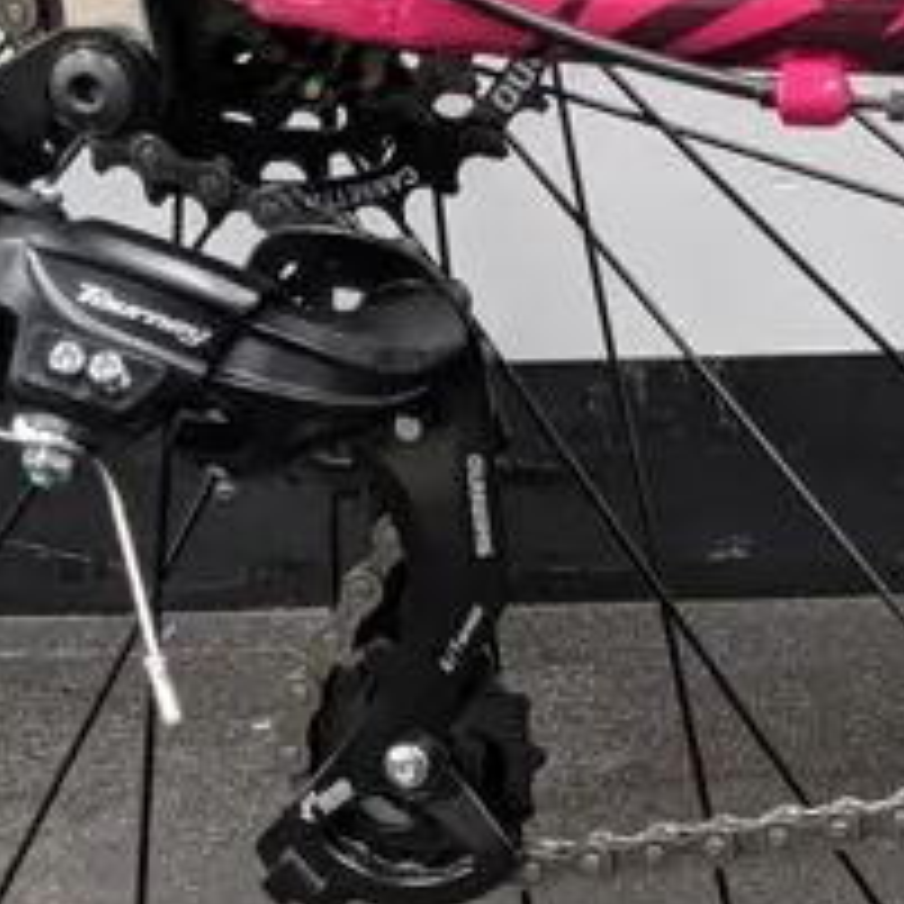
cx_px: 1385
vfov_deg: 17.7
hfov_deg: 16.5
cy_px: -63
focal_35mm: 95
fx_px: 2807
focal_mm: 4.38
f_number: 1.73
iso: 120
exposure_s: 1/24
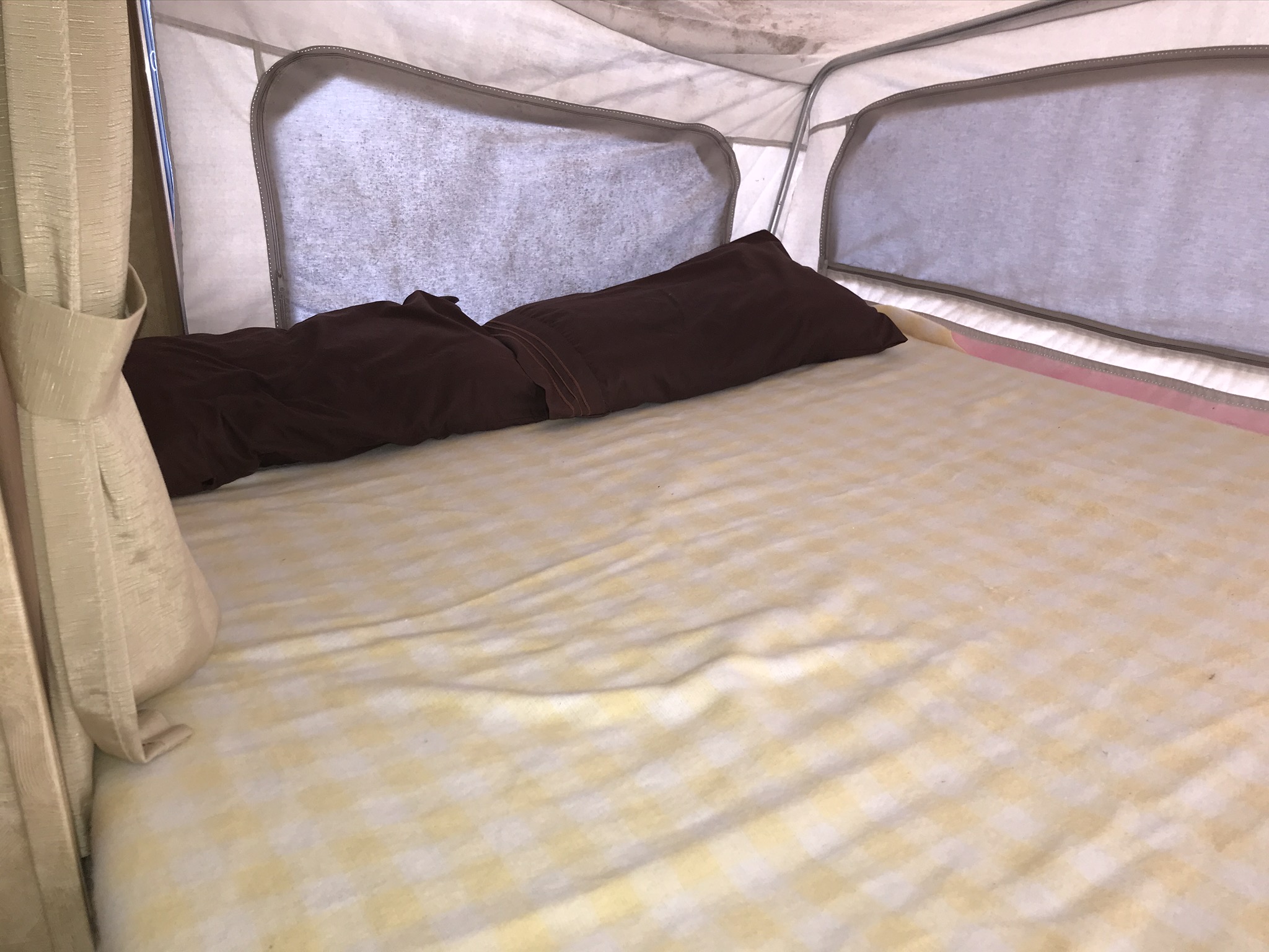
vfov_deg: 49.7
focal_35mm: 28
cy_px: 476
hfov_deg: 63.4
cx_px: 634
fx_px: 1026
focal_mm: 3.99
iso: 20
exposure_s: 1/39
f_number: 1.8
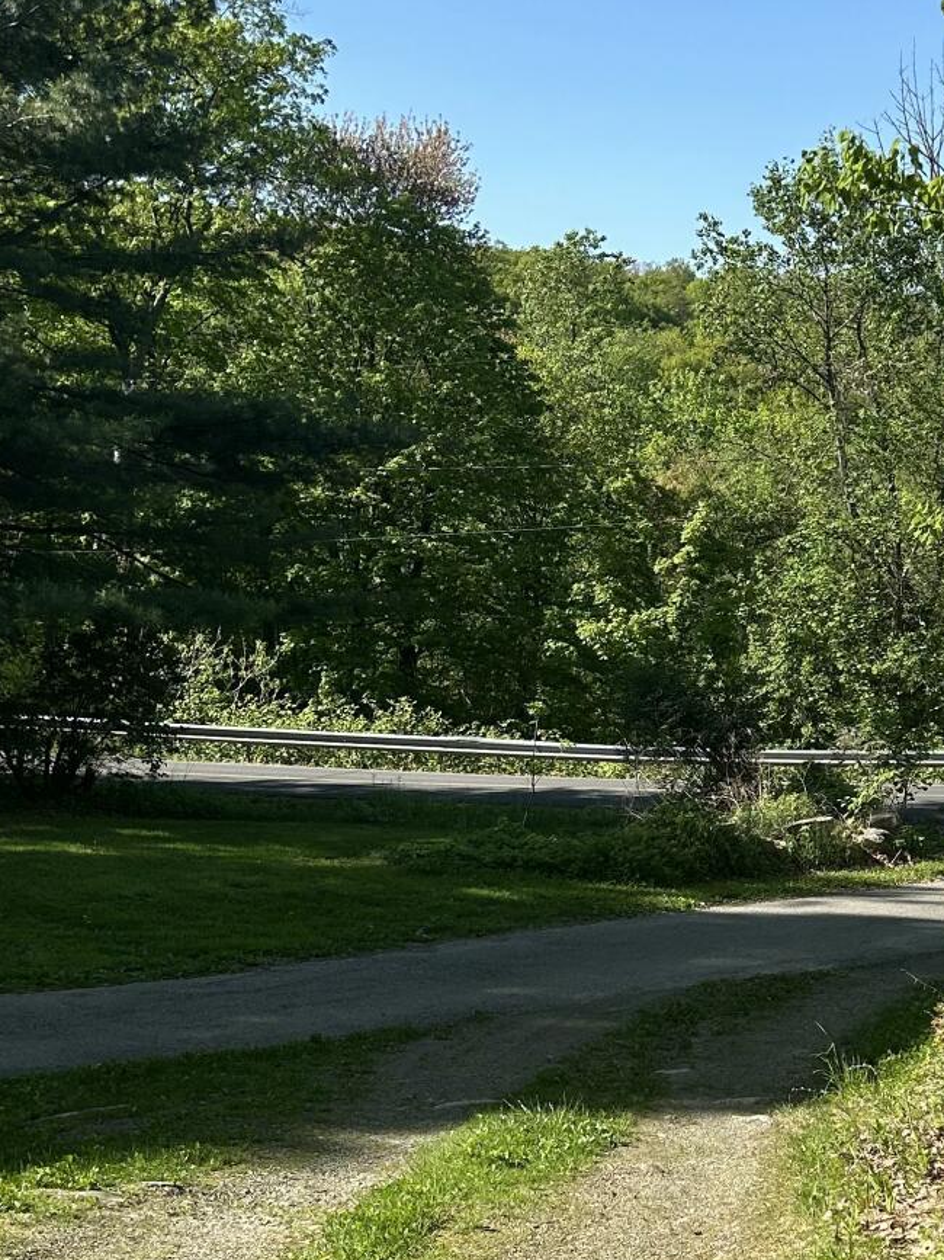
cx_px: 799
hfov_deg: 23.9
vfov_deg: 31.8
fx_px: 2182
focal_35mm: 60
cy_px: 891
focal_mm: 5.7
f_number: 1.5
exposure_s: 1/2404
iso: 50
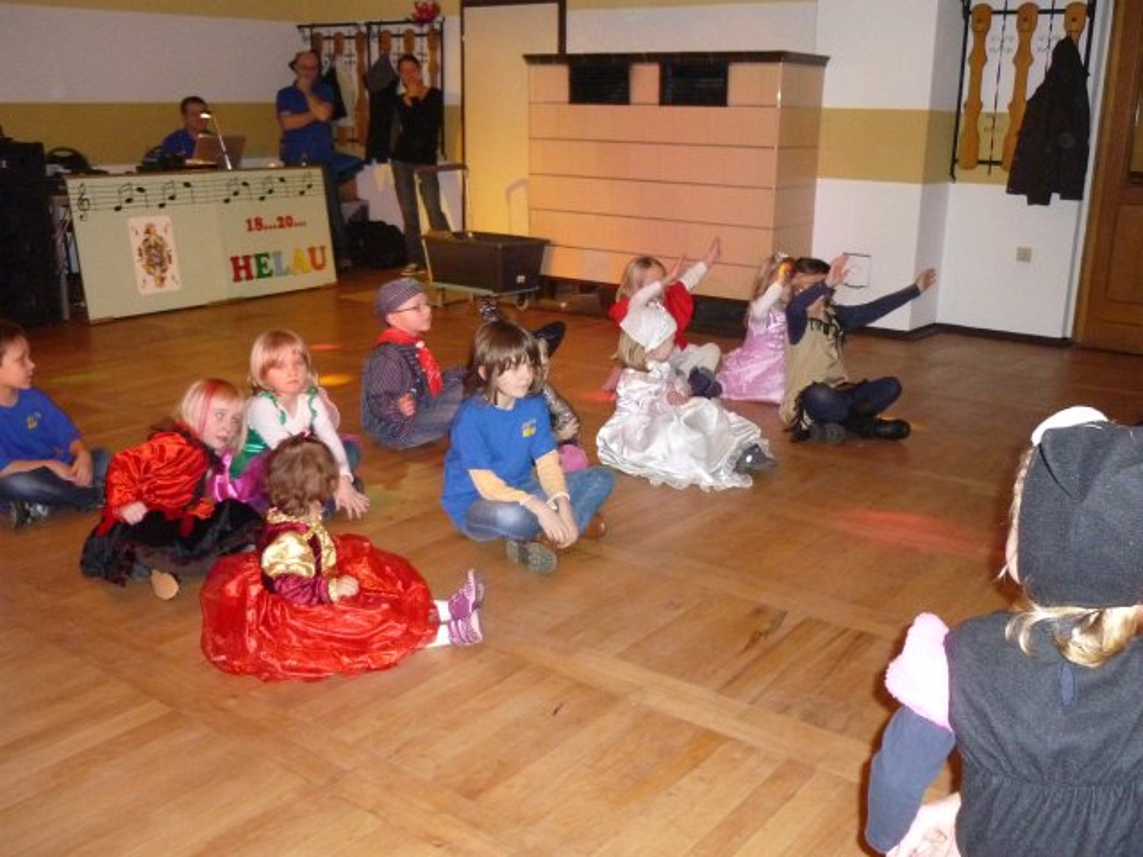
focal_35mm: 33
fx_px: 1090
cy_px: 428
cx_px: 572
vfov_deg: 42.9
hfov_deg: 55.4
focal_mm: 5.5
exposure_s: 1/60
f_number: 2.8
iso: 640
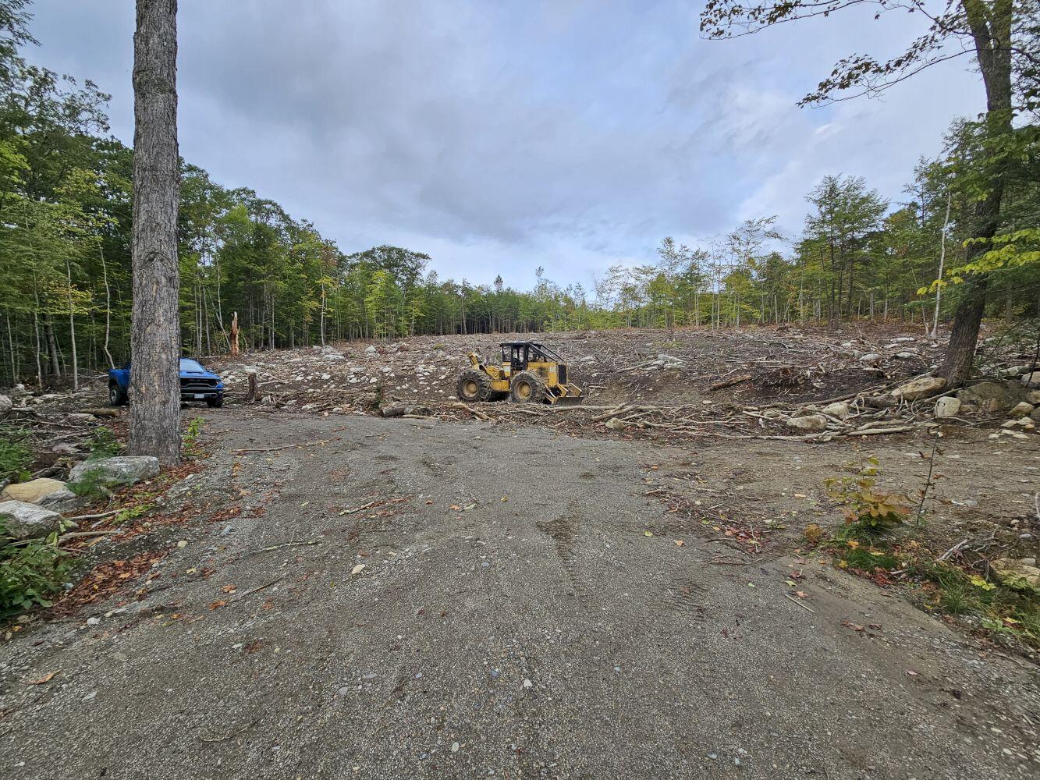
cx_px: 520
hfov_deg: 106.2
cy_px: 390
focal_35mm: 13
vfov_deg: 89.9
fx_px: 391
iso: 64
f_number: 2.2
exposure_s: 1/304
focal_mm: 2.2
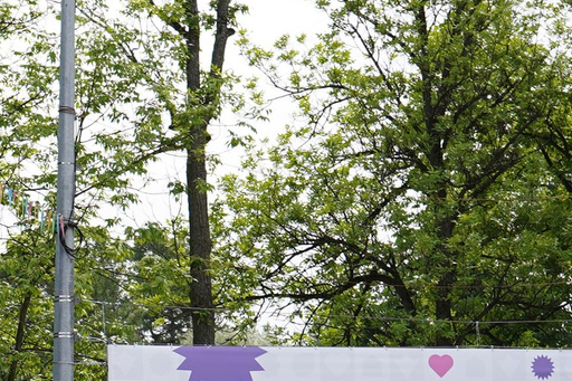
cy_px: 793
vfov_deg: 7.5
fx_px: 2780
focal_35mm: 175
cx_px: -137
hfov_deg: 11.5
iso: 100
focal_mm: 35
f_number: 3.2
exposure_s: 1/640
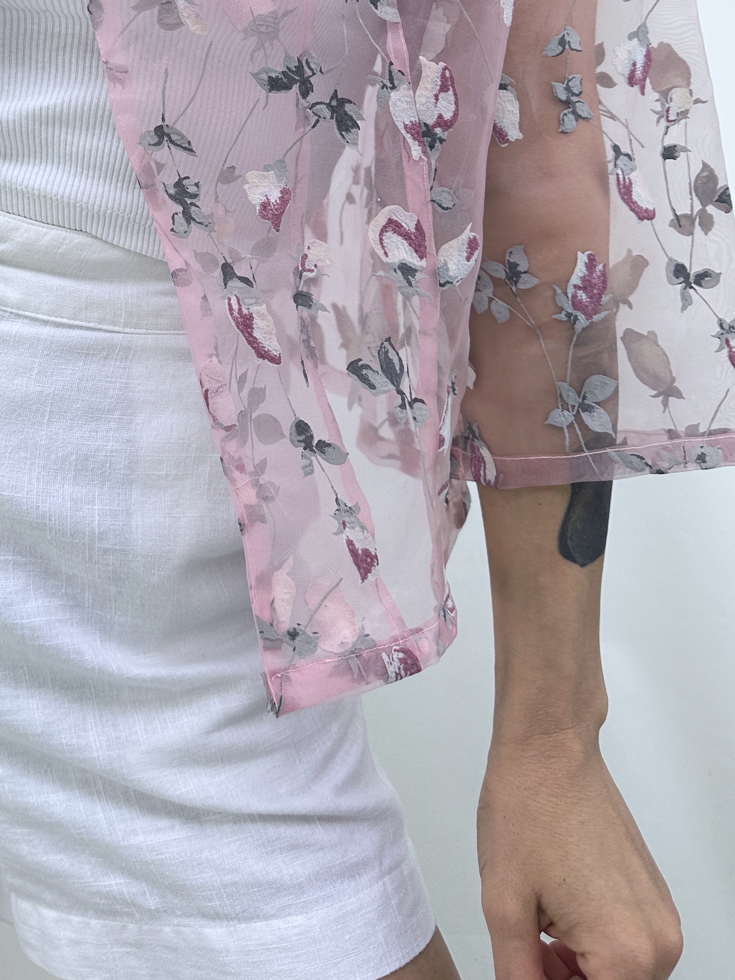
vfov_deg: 41.5
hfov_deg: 32.1
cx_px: 88
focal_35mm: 43
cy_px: 161
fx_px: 1217
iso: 80
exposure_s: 1/903
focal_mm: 6.86
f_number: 1.78
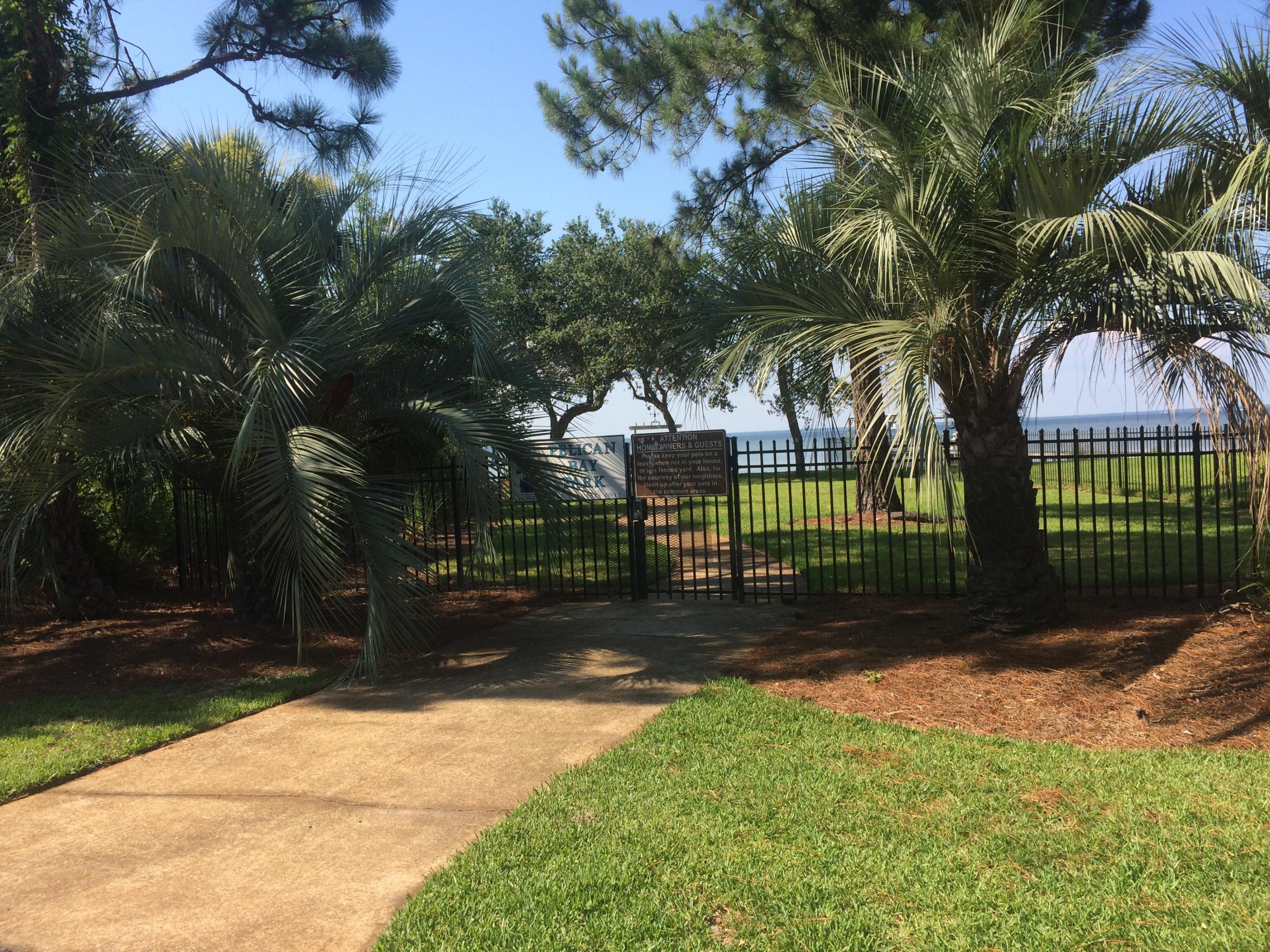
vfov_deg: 48.2
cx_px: 635
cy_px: 476
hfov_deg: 61.7
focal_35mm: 29
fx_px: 1064
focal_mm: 4.15
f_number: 2.2
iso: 32
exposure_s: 1/1172
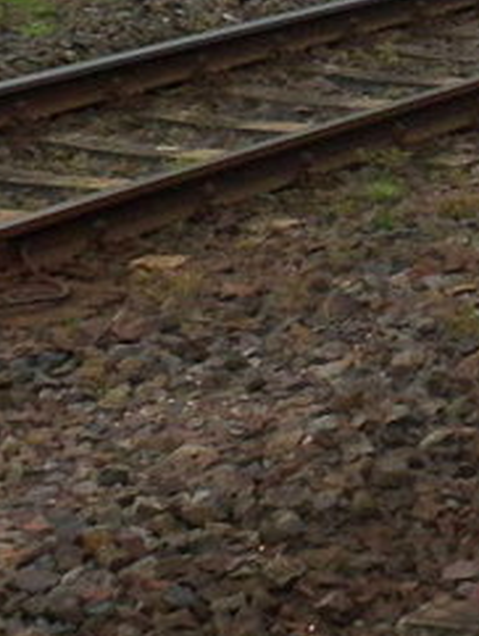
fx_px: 3831
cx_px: 666
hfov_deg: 7.1
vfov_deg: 9.1
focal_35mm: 208
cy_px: -539
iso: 100
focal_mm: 7.5
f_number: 4.4
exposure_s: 1/133
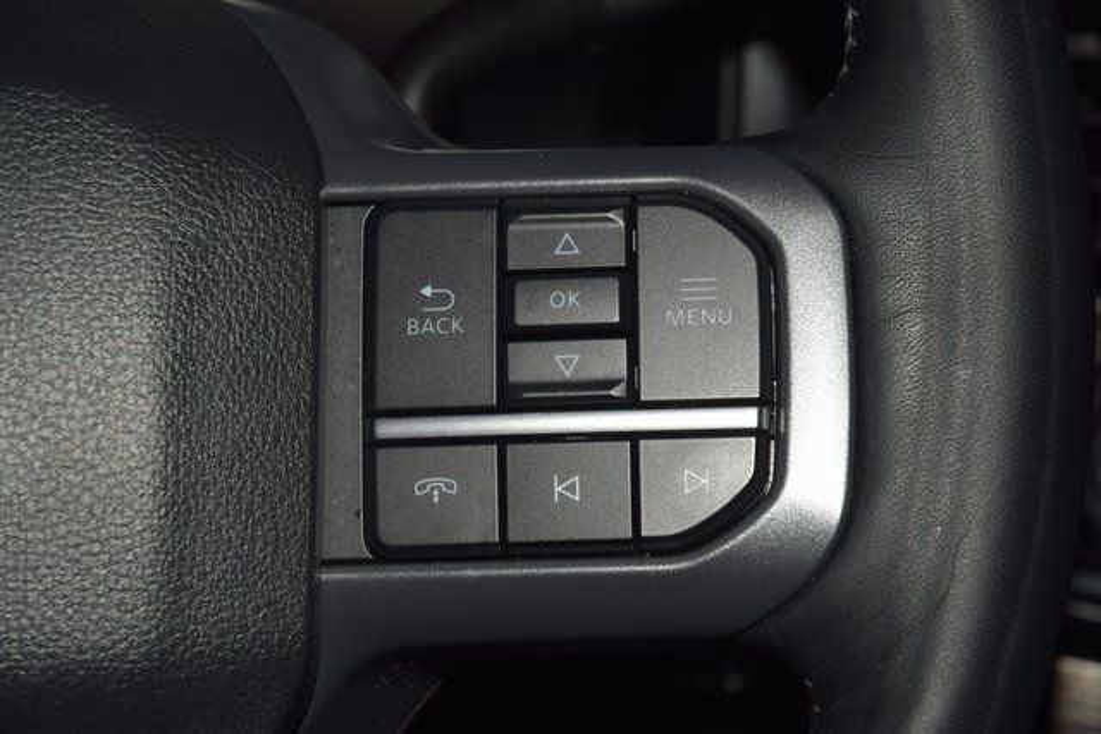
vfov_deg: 13.0
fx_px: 3212
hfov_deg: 19.5
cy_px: 367
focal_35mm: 105
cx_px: 550
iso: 100
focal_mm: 70
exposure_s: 1/125
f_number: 8
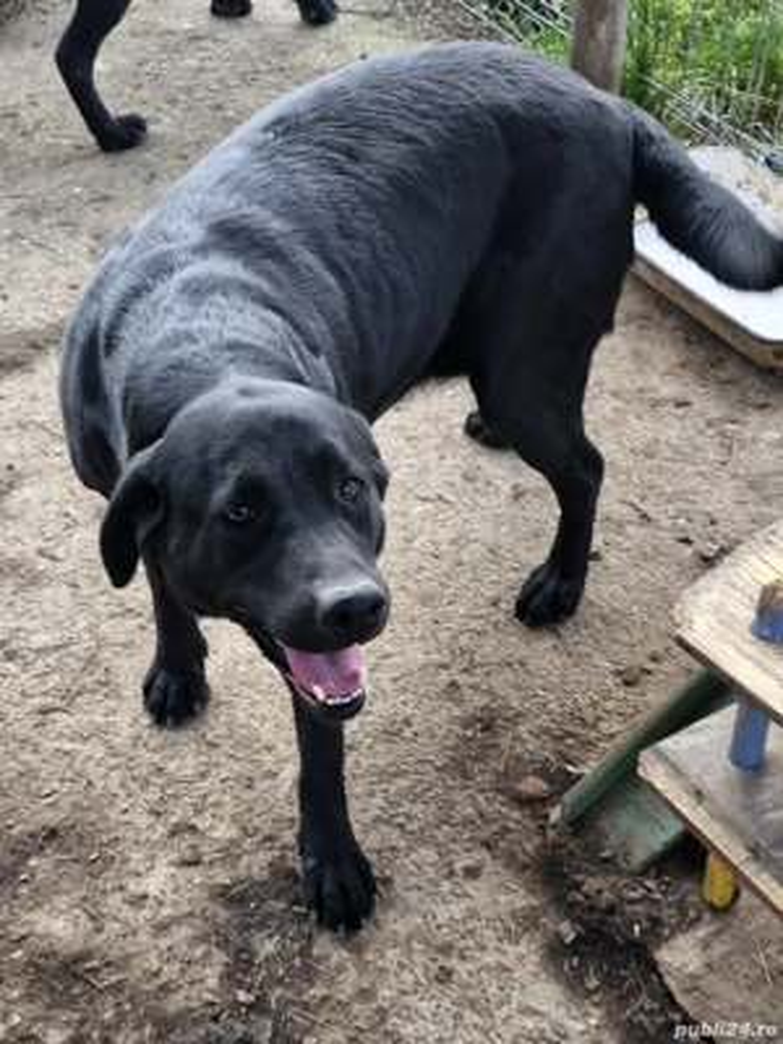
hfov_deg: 58.9
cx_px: 392
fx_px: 694
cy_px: 522
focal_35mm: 23
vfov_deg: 73.9
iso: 50
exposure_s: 1/182
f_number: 1.8
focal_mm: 5.54
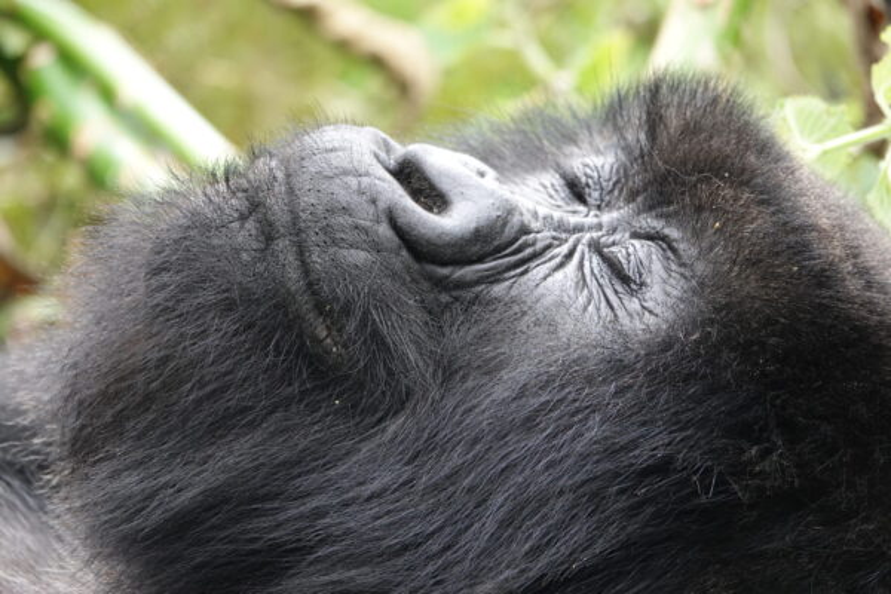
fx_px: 11805
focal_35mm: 477
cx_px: 446
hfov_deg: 4.3
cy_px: 297
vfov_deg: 2.9
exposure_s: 1/100
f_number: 4
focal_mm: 174.93
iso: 800
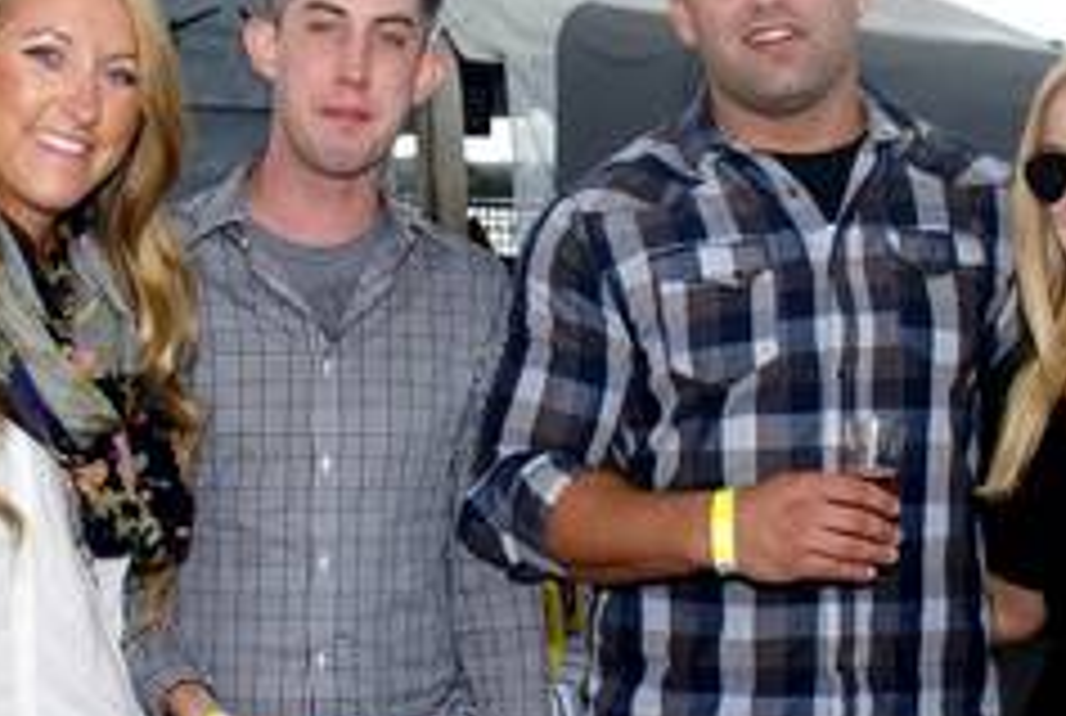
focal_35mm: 76
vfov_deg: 18.0
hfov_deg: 26.6
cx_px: 513
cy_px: 304
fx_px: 2255
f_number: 8
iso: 100
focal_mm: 24
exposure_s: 1/125
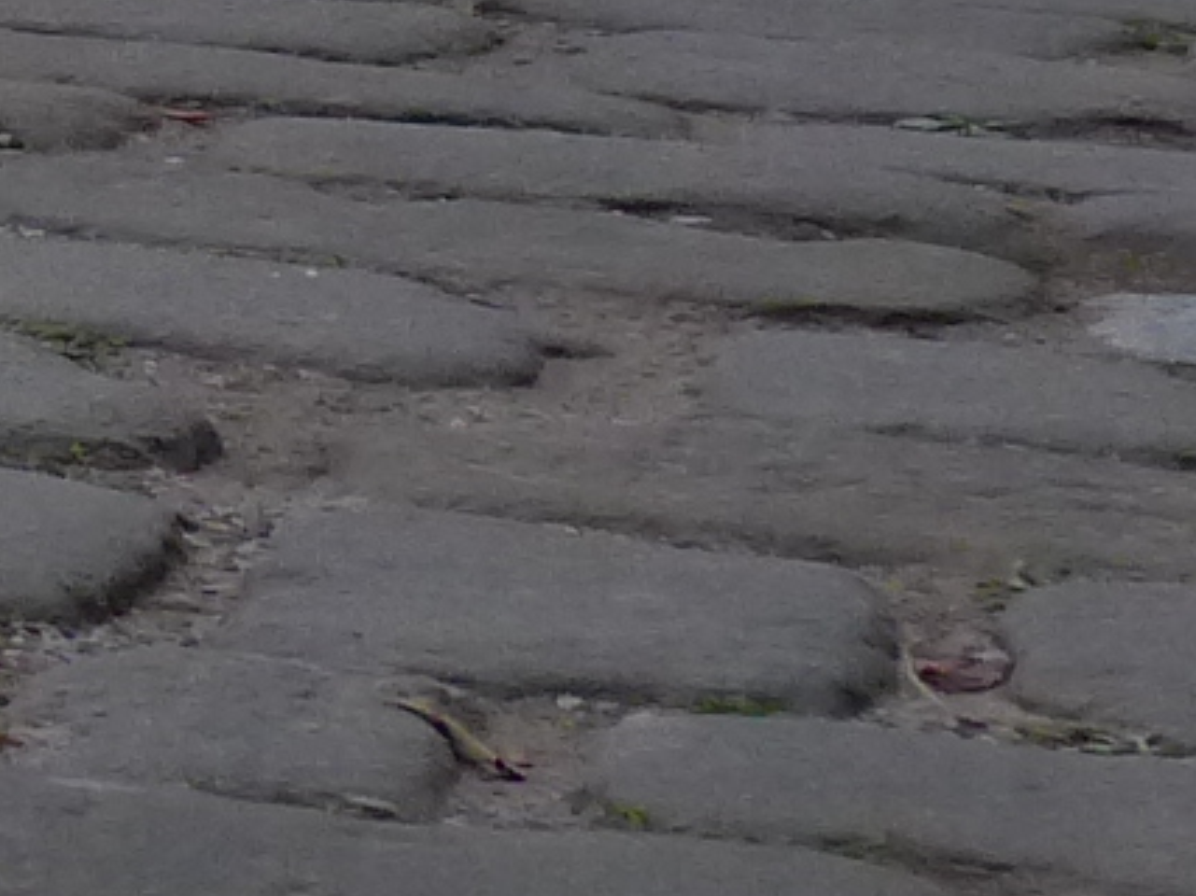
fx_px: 10362
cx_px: -1101
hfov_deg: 6.4
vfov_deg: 4.9
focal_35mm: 300
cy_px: -280
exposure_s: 1/125
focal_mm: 10.7
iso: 400
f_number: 2.8
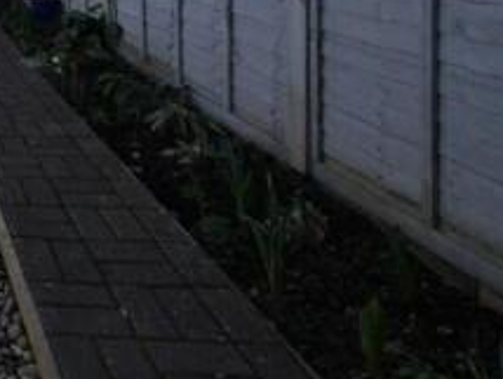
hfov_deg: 34.2
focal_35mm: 38
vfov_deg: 31.5
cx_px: -157
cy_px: -79
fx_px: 553
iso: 200
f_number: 6.3
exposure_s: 1/320
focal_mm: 7
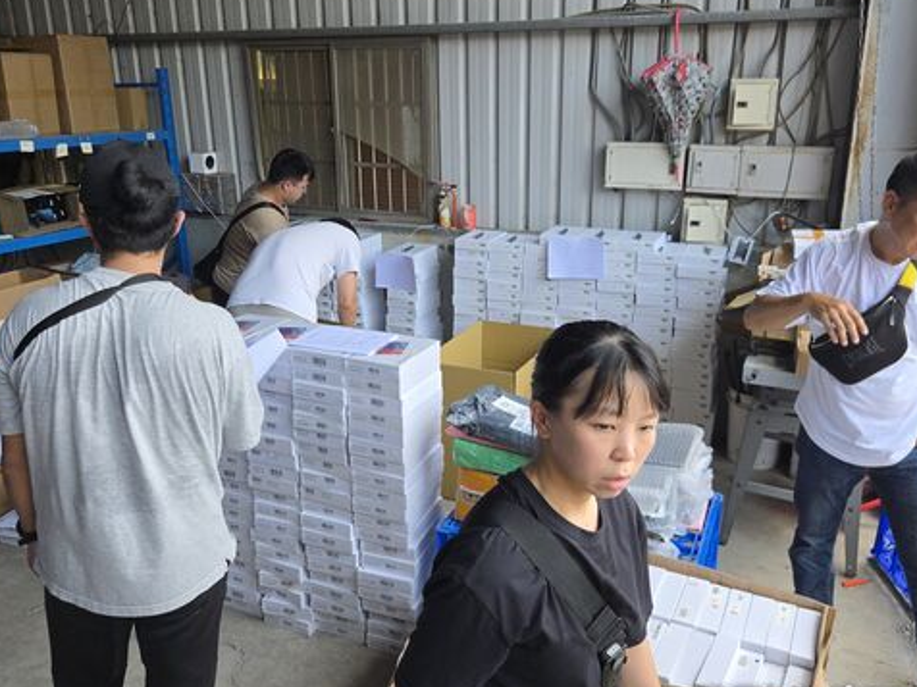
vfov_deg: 48.2
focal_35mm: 29
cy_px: 312
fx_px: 768
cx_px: 468
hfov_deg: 61.7
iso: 80
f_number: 1.8
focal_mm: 5.4
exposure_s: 1/508
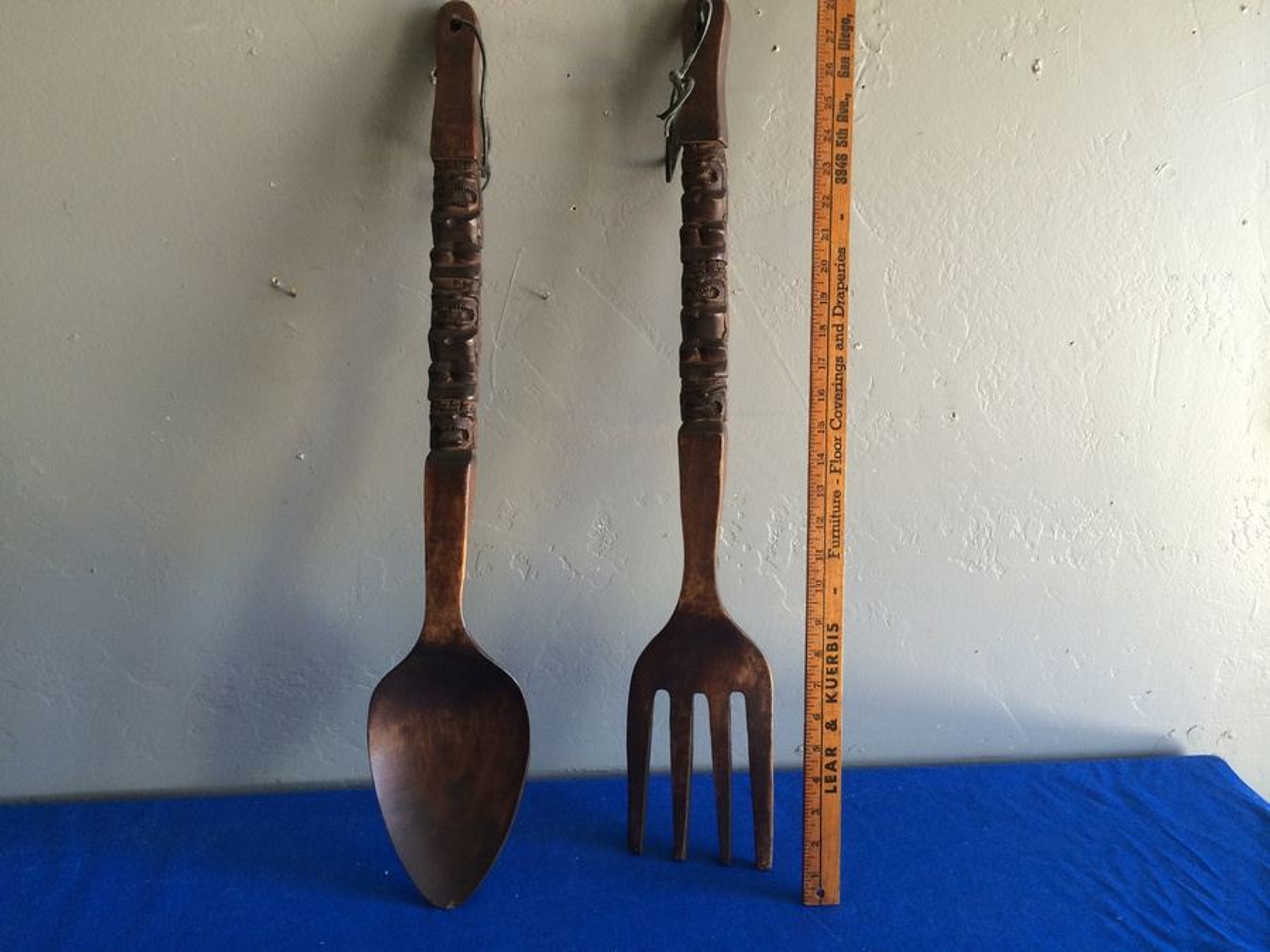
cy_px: 476
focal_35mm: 30
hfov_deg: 60.0
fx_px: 1101
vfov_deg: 46.8
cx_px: 635
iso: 80
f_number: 2.2
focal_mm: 4.12
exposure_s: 1/30
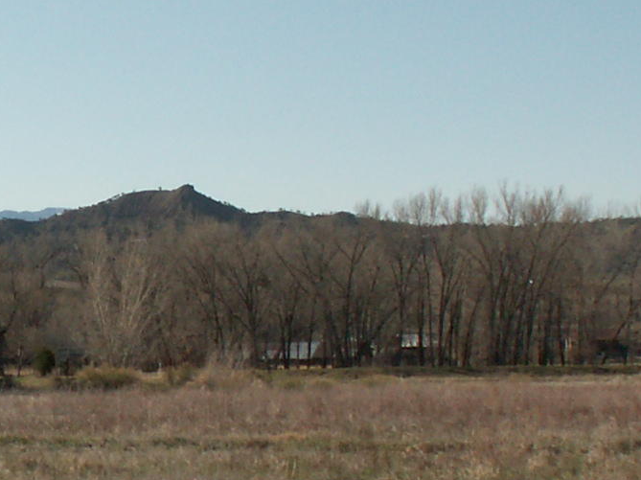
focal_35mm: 134
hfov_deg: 14.5
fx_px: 2480
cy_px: 336
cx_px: 24
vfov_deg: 11.0
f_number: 7.1
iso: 50
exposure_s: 1/250
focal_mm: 5.86
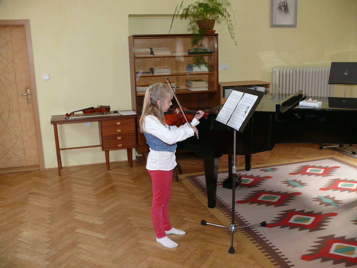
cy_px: 134
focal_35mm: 35
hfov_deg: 52.6
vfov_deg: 40.7
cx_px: 178
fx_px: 361
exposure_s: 1/30
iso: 200
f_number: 2.8
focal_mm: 7.4
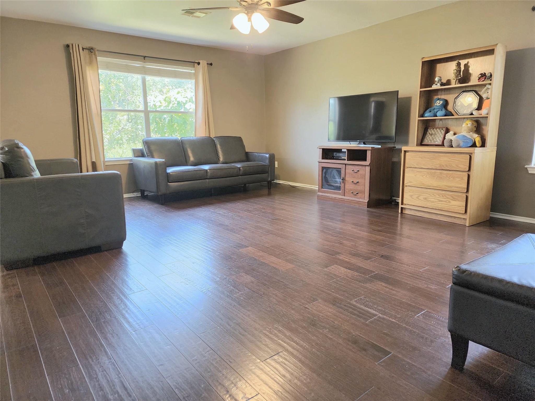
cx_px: 268
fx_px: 355
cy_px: 200
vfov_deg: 58.9
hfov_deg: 73.9
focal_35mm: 23
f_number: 1.8
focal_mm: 6.4
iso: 400
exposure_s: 1/120
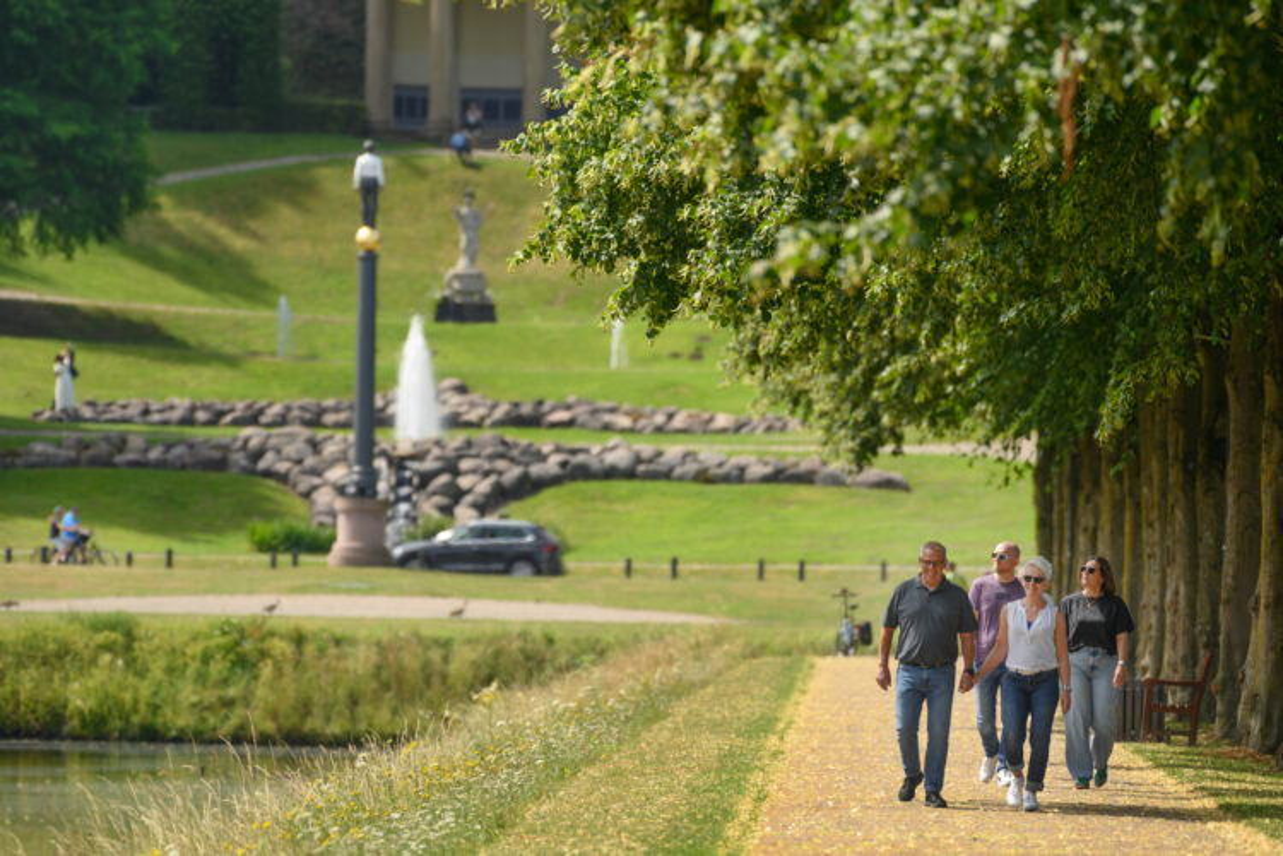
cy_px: 428
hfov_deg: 5.2
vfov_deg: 3.4
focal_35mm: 400
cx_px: 642
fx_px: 14254
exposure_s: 1/100
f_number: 5.6
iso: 31
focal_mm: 400
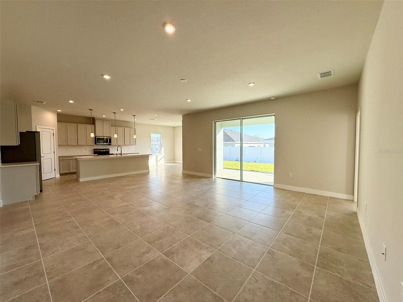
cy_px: 151
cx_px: 202
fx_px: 163
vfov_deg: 85.7
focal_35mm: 14
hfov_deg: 102.1
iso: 64
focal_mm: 2.22
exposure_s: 1/316
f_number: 2.2
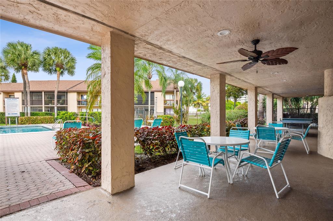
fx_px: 166
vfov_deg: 67.3
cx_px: 166
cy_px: 110
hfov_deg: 90.0
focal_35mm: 18
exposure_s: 1/200
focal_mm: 18
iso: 250
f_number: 8
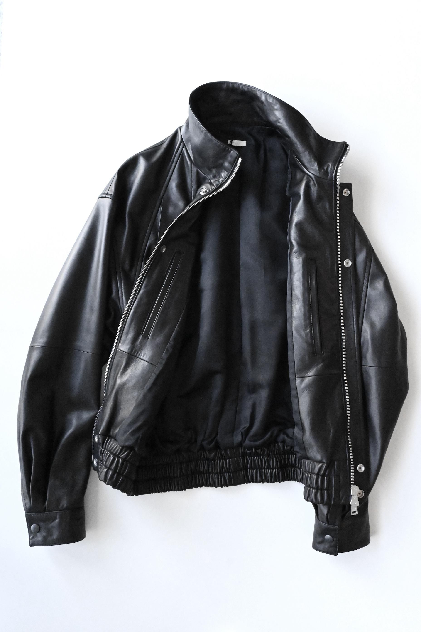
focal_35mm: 34
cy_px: 316
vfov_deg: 56.1
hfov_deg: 39.1
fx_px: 592
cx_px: 210
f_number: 10
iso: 12800
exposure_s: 1/400
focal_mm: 22.5
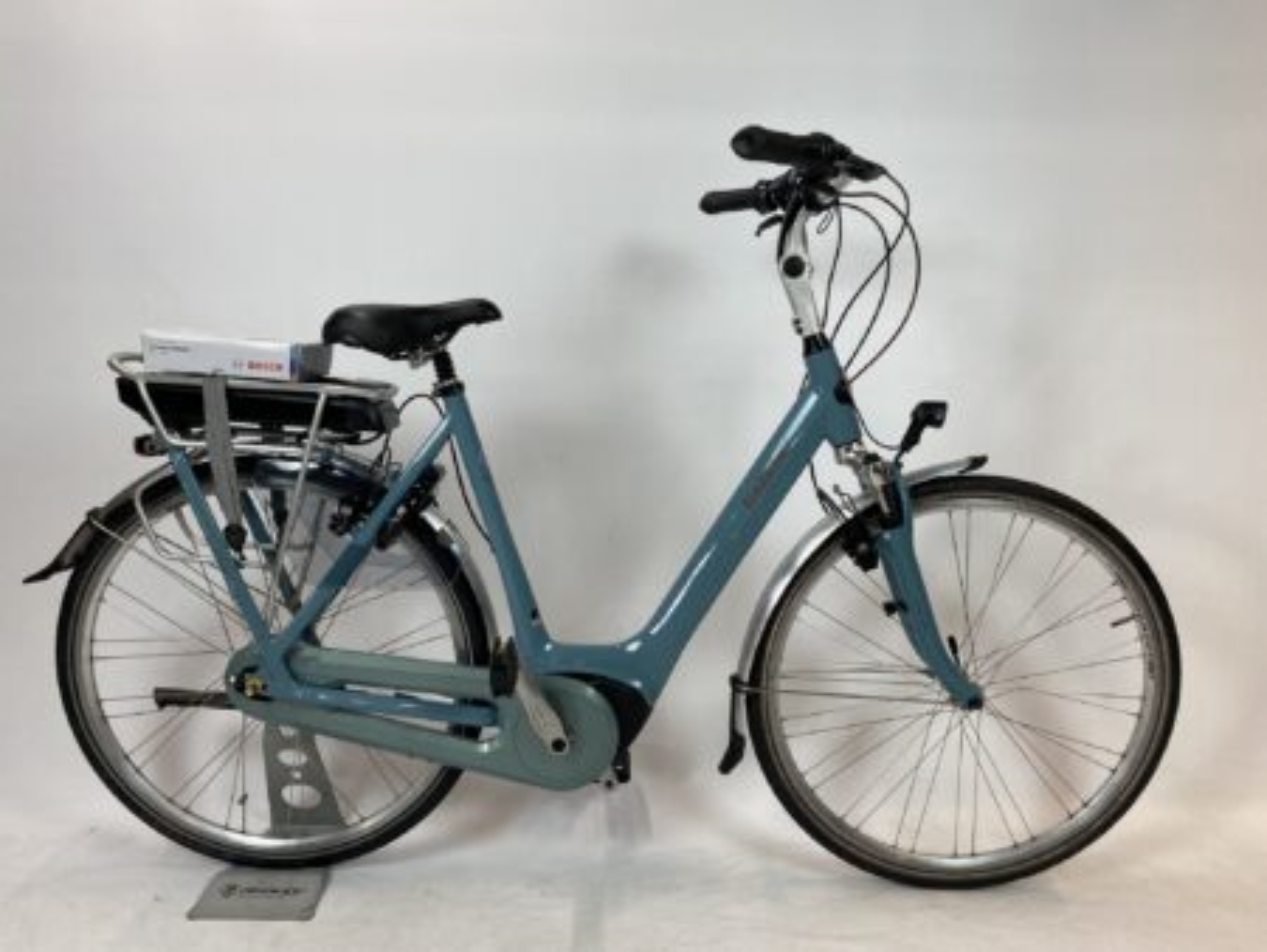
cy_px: 476
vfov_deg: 53.1
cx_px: 634
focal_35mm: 26
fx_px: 952
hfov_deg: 67.3
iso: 100
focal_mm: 4.25
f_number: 1.8
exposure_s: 1/100
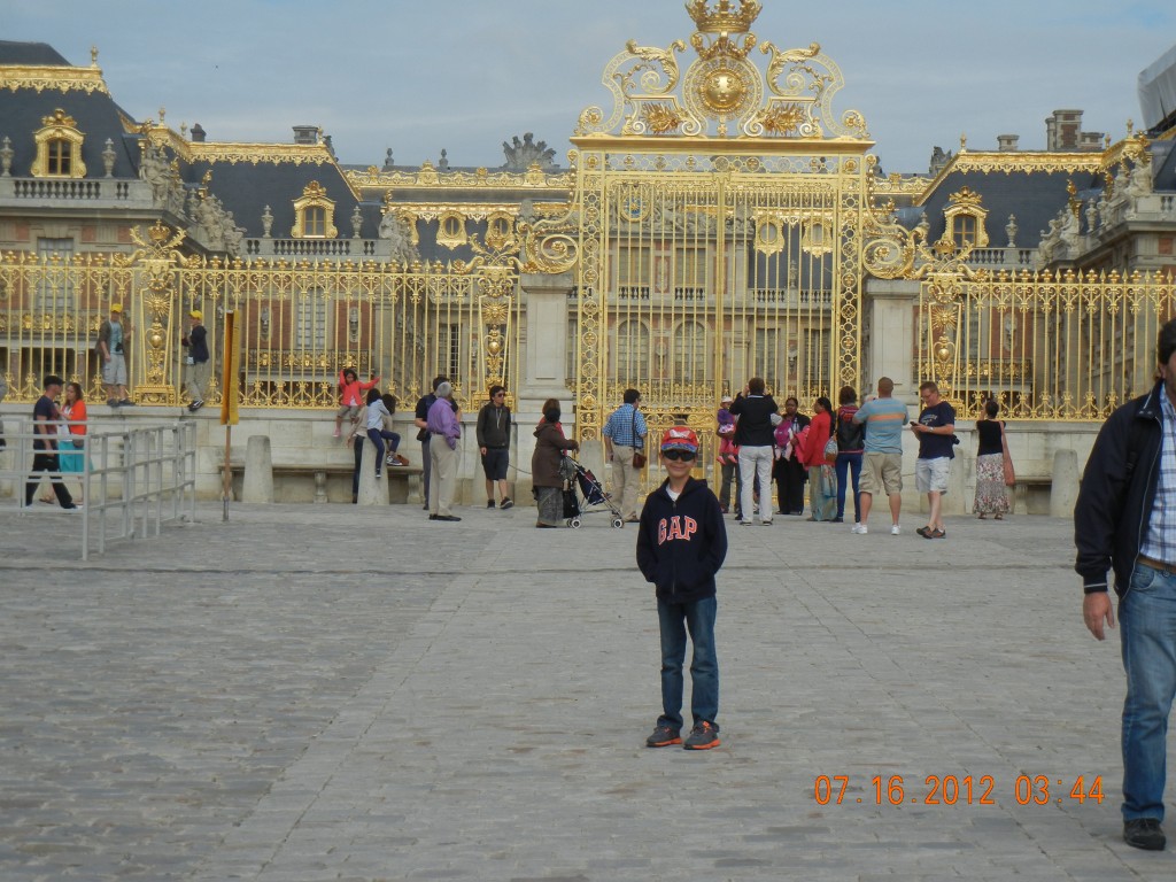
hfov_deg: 19.3
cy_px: 441
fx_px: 3465
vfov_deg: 14.5
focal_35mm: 102
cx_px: 588
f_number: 9
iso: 160
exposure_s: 1/390
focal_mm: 18.3
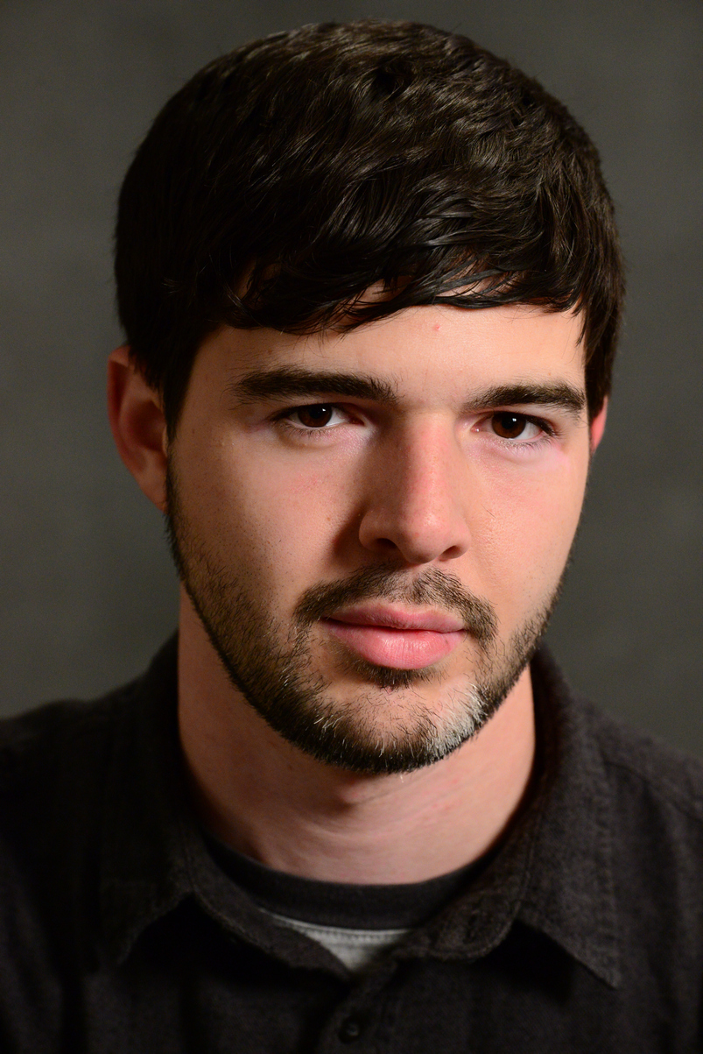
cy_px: 527
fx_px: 5268
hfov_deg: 7.6
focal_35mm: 180
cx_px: 352
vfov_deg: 11.4
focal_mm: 180
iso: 4000
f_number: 8
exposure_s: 1/125
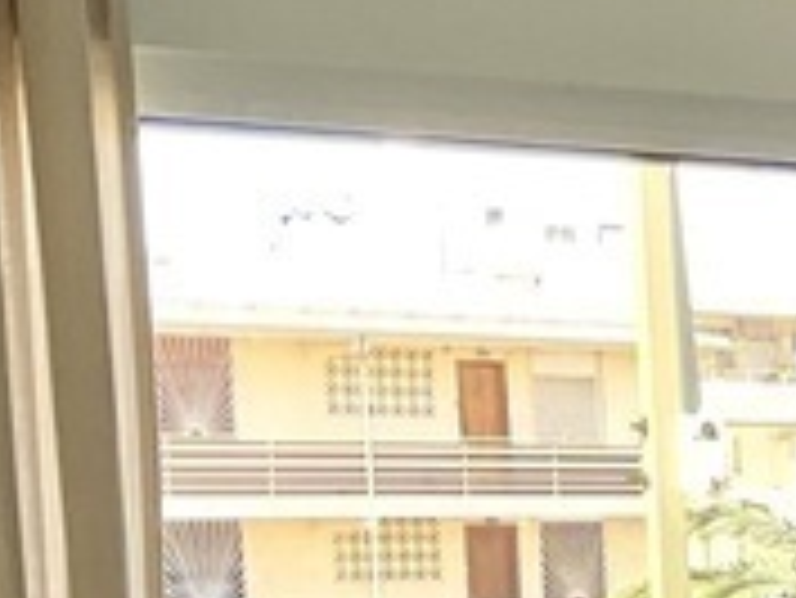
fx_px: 3866
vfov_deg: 8.5
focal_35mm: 168
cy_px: 1088
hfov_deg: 10.1
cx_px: 1983
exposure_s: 1/120
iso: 16
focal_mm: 3
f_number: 1.8
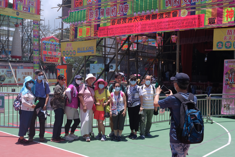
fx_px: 268
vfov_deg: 32.6
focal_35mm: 41
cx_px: 118
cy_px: 78
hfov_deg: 47.4
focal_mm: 27
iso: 200
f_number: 10
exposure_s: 1/250
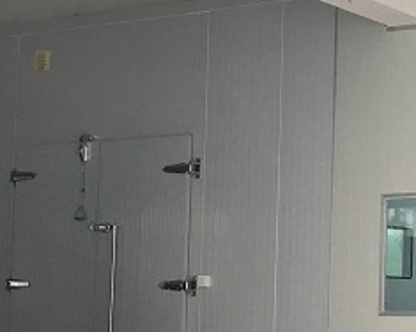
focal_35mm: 97
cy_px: 225
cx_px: 553
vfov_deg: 15.8
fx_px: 1194
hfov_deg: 18.3
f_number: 2.2
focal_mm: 4.15
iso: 32
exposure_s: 1/33
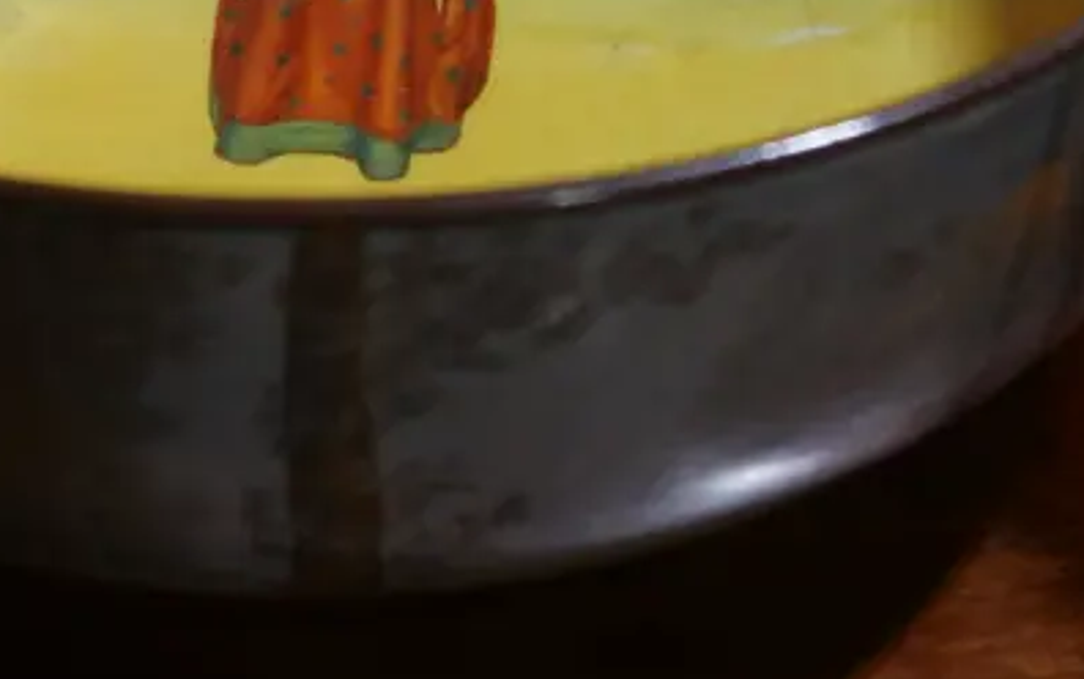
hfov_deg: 14.1
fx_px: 4375
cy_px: -289
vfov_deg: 8.7
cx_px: 334
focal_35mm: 148
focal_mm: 27
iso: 320
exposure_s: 1/60
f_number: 5.3
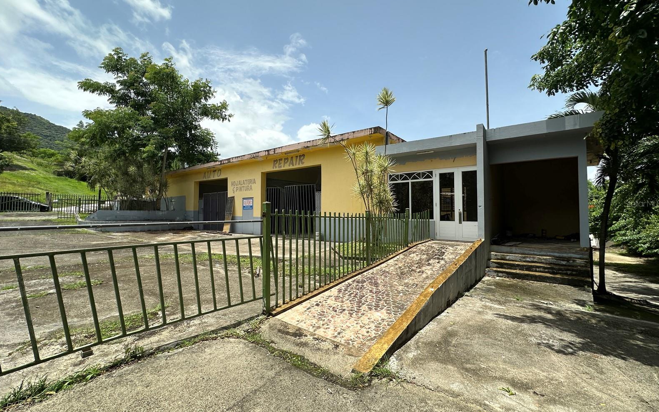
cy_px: 203
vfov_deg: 74.8
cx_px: 330
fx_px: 269
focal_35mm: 15
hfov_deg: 101.5
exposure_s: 1/1770
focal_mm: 2.22
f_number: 2.2
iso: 50
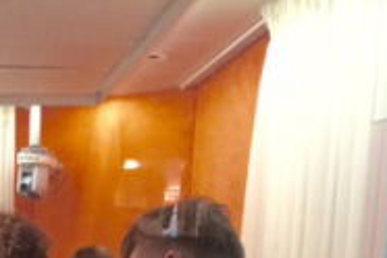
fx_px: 871
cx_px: -52
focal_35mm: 81
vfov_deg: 15.5
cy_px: 388
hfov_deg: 23.3
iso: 320
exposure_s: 1/33
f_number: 2.2
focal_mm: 4.15
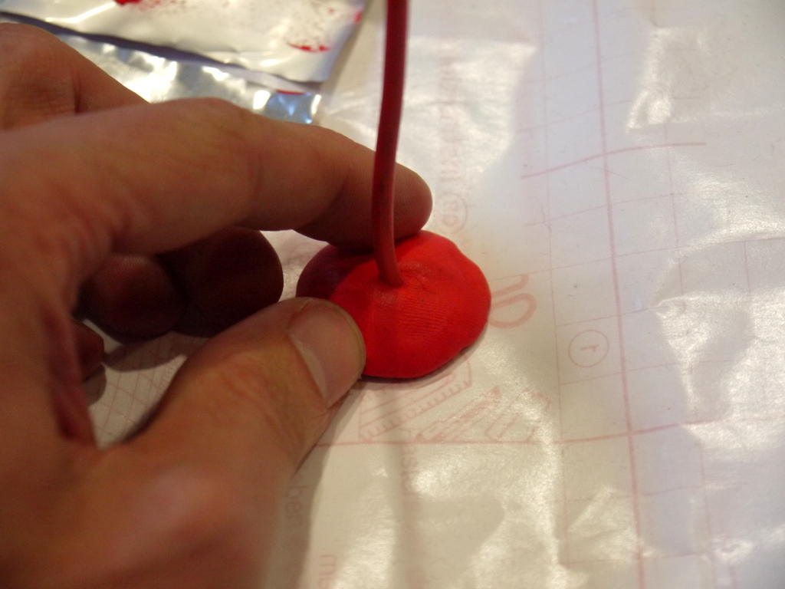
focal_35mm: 84
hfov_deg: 23.3
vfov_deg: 17.6
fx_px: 1905
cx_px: 392
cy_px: 294
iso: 800
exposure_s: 1/50
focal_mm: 42
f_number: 5.6
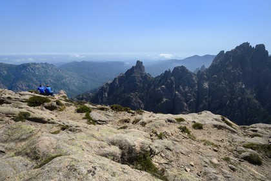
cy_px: 90
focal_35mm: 16
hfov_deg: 96.7
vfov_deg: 73.7
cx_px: 136
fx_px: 120
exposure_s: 1/200
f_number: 16
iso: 200
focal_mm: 16
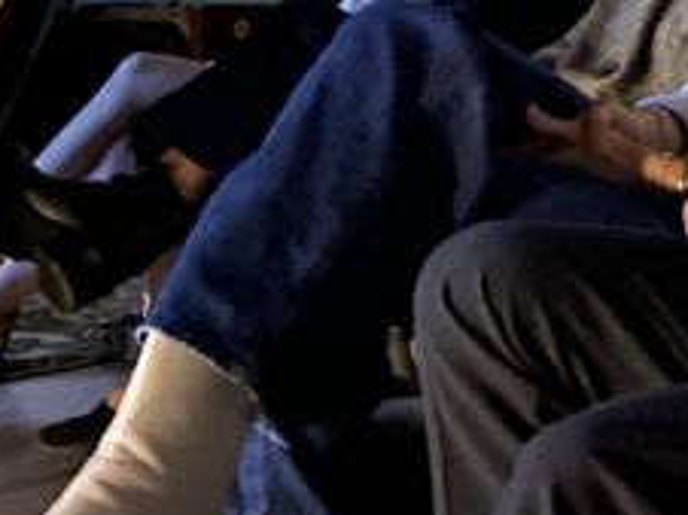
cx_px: 618
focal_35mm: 99
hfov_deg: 19.5
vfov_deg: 14.5
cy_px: -90
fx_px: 1966
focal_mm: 4.25
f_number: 1.8
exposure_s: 1/7
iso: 1000
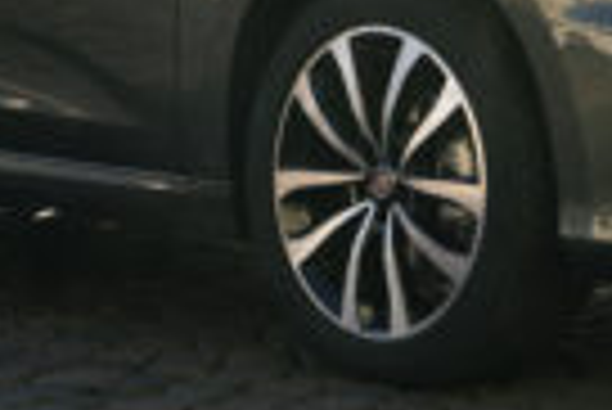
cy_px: -185
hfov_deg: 8.6
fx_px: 4084
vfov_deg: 5.7
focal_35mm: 240
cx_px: 396
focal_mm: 48
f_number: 5.6
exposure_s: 1/500
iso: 200
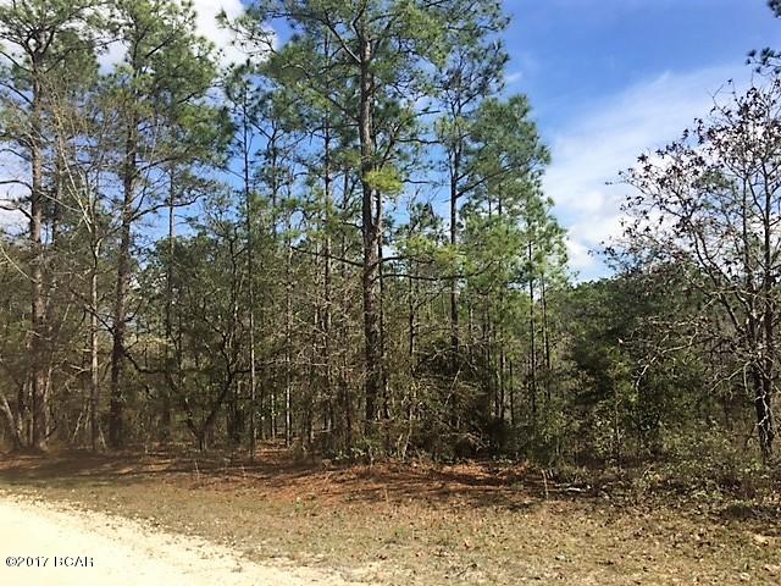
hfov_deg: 61.7
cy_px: 293
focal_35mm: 29
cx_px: 390
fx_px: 654
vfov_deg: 48.2
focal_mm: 4.15
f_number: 2.2
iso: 32
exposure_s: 1/1647
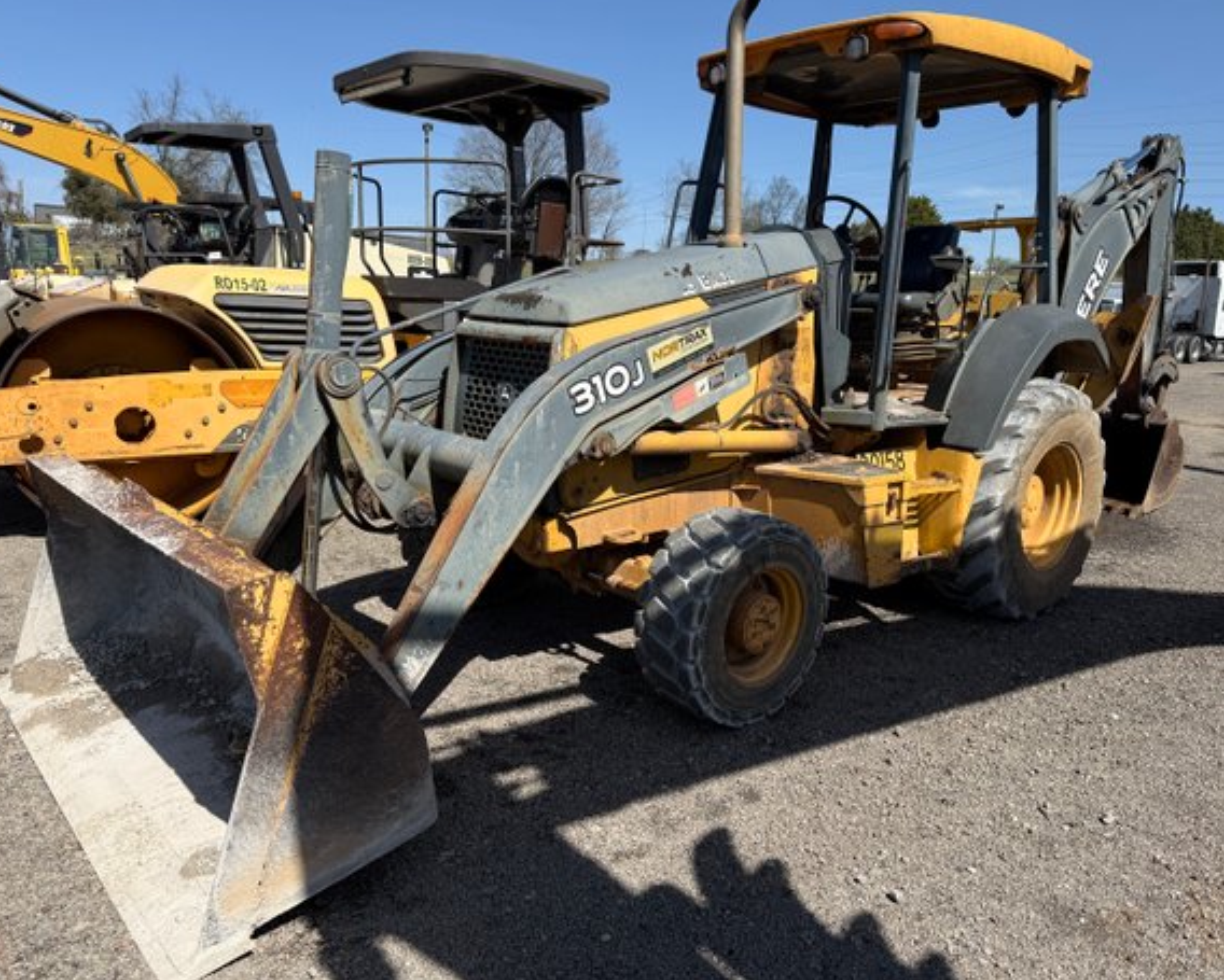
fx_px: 942
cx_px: 650
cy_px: 494
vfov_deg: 55.0
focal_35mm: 26
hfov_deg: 65.9
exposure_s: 1/4167
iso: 80
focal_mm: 6.76
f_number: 1.78
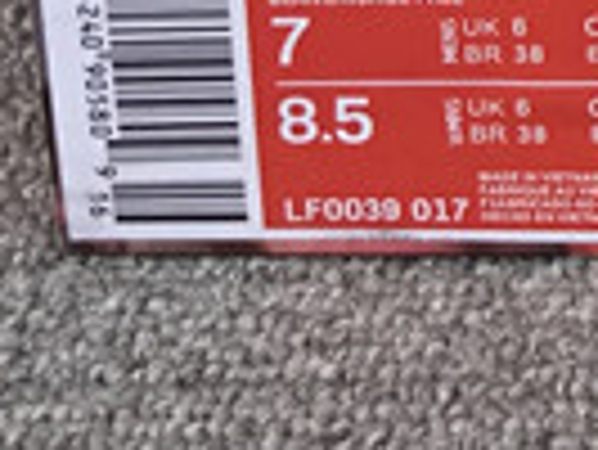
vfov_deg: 6.4
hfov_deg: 9.1
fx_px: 3614
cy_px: -970
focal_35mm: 209
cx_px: 1061
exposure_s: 1/107
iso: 25
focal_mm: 3.3
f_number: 2.4
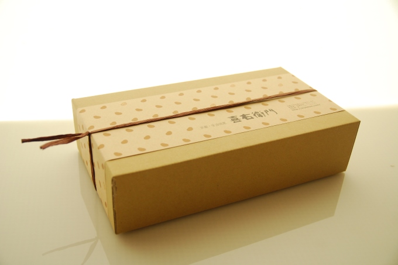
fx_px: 448
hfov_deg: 47.9
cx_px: 199
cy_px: 132
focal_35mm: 40
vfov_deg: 33.0
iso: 400
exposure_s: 1/800
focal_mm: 27
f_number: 2.8
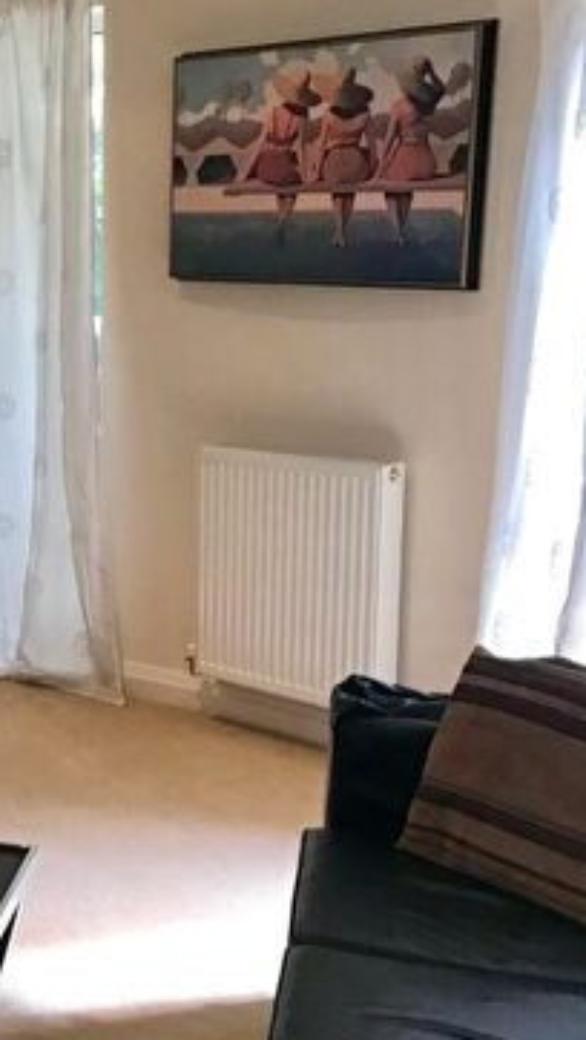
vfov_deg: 35.4
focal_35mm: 59
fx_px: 1628
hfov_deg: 17.7
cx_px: -353
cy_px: 565
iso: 40
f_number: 1.8
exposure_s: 1/33
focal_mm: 3.99
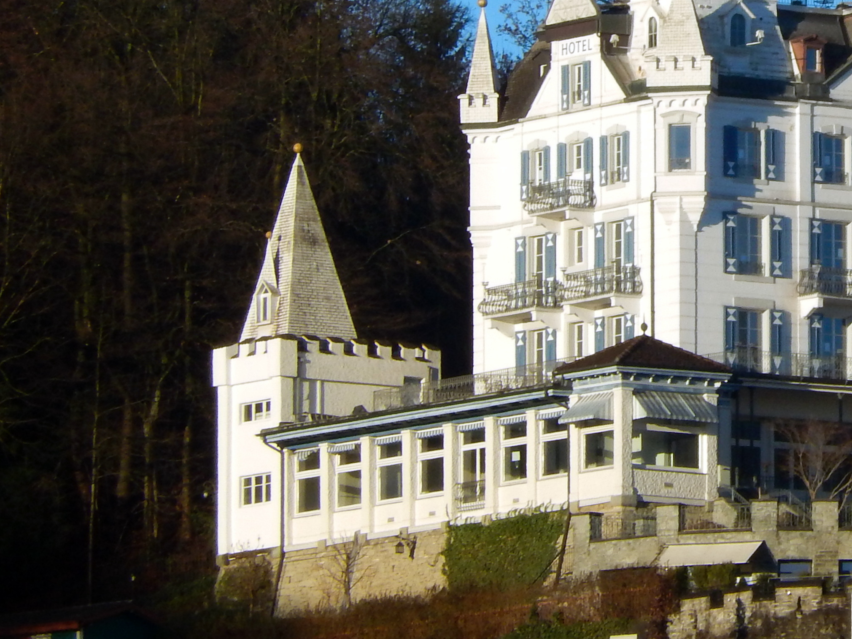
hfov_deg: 1.9
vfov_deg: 1.5
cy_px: 134
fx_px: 25056
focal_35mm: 1018
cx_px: 872
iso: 125
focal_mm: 75.4
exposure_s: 1/400
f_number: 6.2
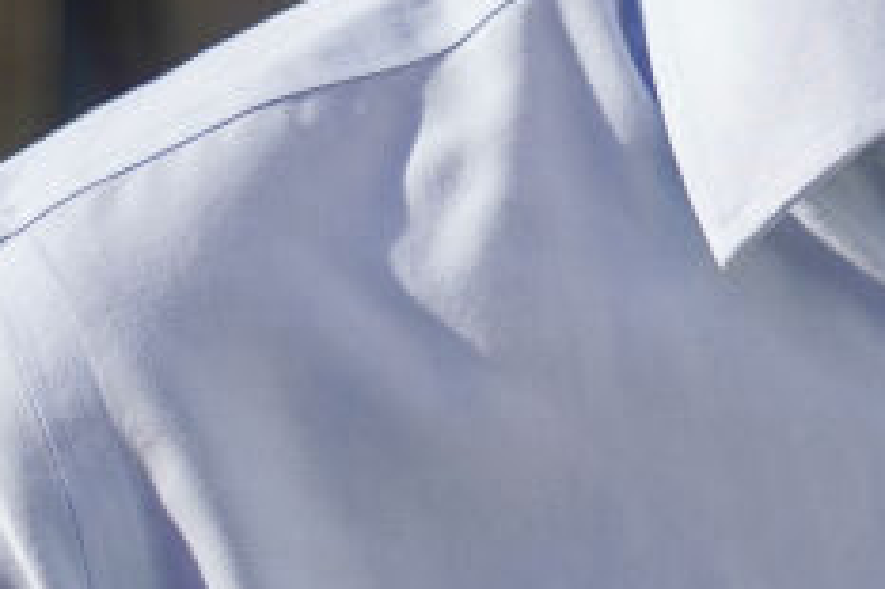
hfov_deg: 6.6
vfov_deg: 4.4
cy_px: -412
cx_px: 1474
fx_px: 7566
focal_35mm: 308
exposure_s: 1/1250
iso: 320
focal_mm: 70
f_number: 5.6
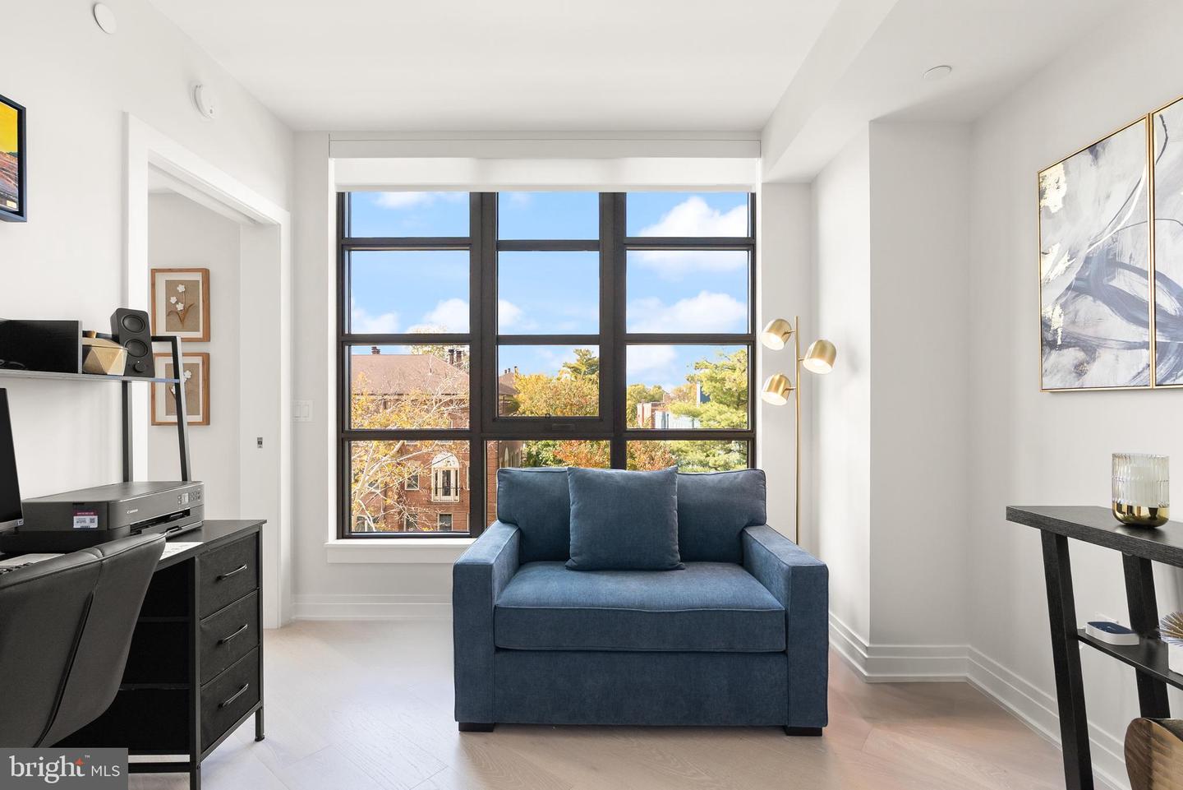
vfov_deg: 73.8
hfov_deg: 96.7
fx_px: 526
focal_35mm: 16
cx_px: 592
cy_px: 395
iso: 800
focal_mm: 16
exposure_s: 1/50
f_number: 8
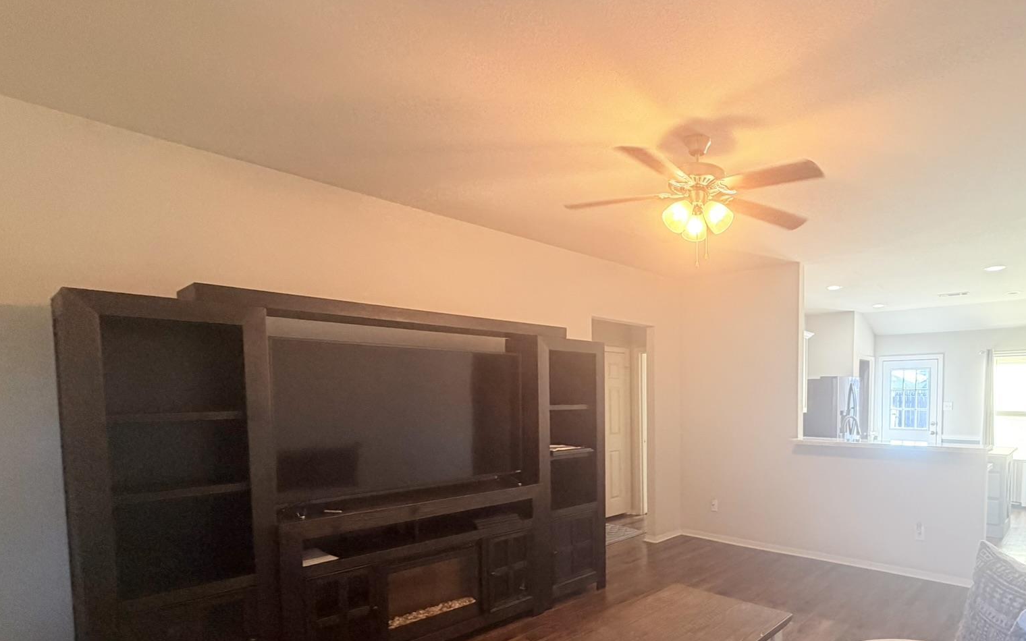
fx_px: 559
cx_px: 689
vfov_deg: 58.3
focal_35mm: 20
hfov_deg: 82.0
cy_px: 426
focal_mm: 2.22
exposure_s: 1/60
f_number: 2.2
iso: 250
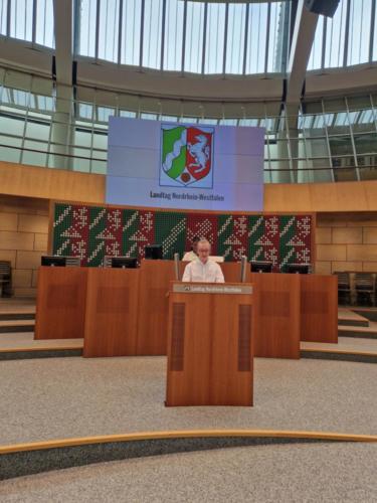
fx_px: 334
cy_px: 252
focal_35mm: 23
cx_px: 188
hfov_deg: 58.9
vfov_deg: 73.9
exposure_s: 1/180
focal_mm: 5.4
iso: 50
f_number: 1.8
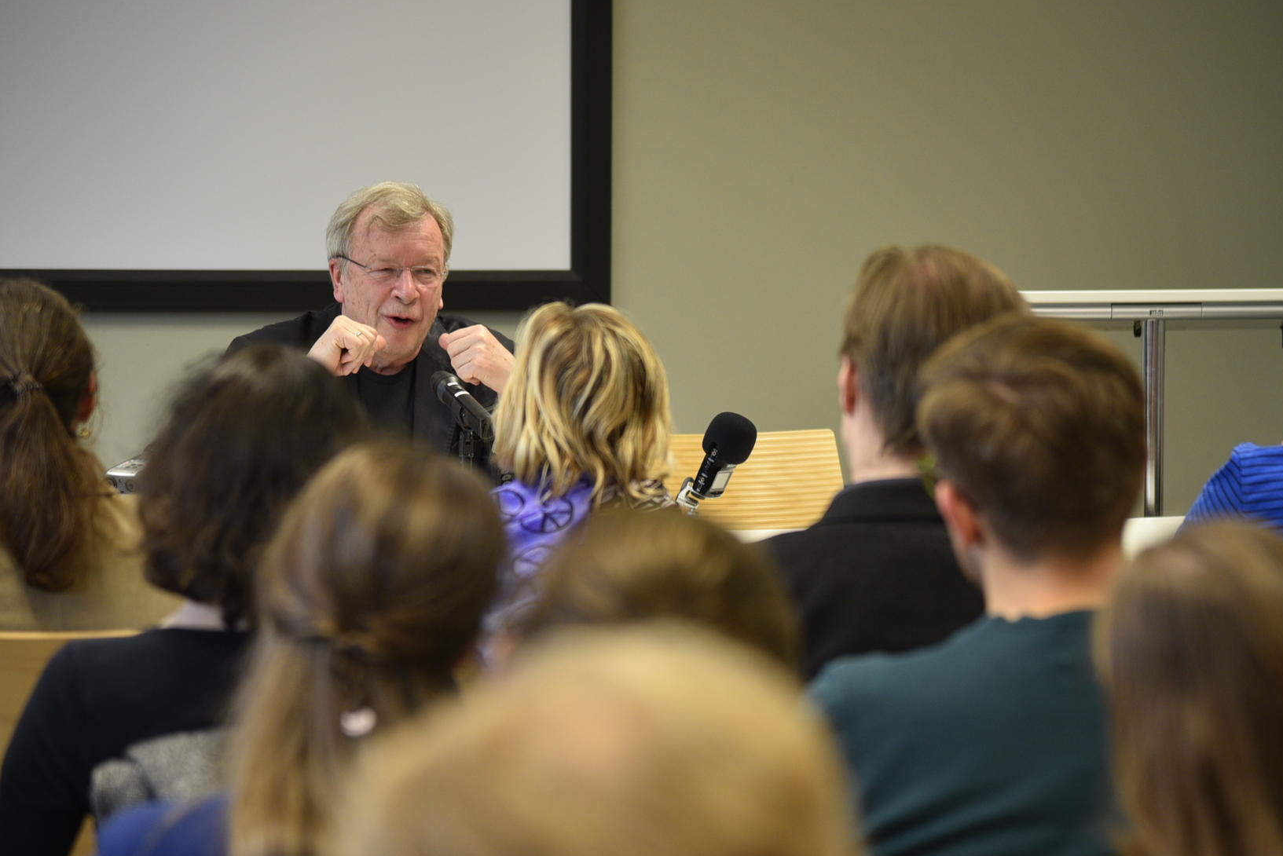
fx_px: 5240
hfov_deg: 14.0
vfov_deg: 9.3
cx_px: 698
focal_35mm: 147
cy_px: 496
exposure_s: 1/60
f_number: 4
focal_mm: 120
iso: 800
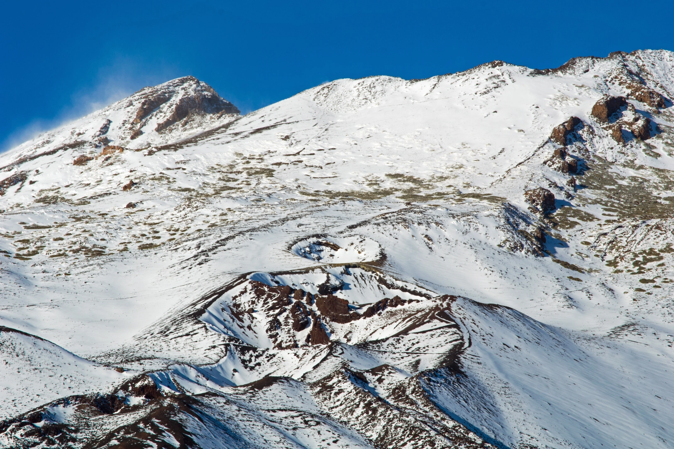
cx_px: 337
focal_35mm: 240
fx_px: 4490
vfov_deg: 5.7
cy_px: 224
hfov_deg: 8.6
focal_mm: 160
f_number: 16
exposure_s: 1/125
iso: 100
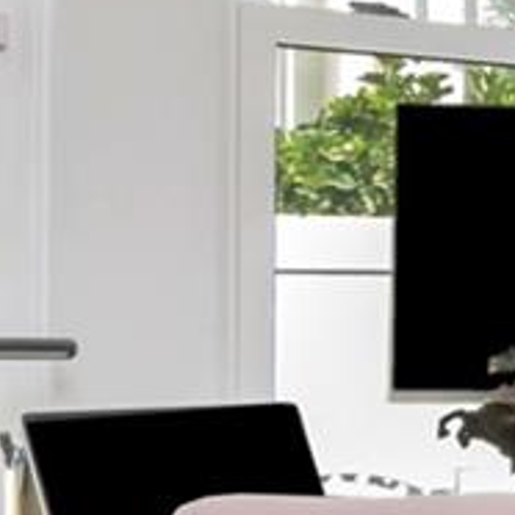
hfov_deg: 10.1
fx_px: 2401
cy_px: 421
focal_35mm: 143
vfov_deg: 12.2
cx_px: 1373
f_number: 13
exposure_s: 1/100
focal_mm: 13
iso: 1000
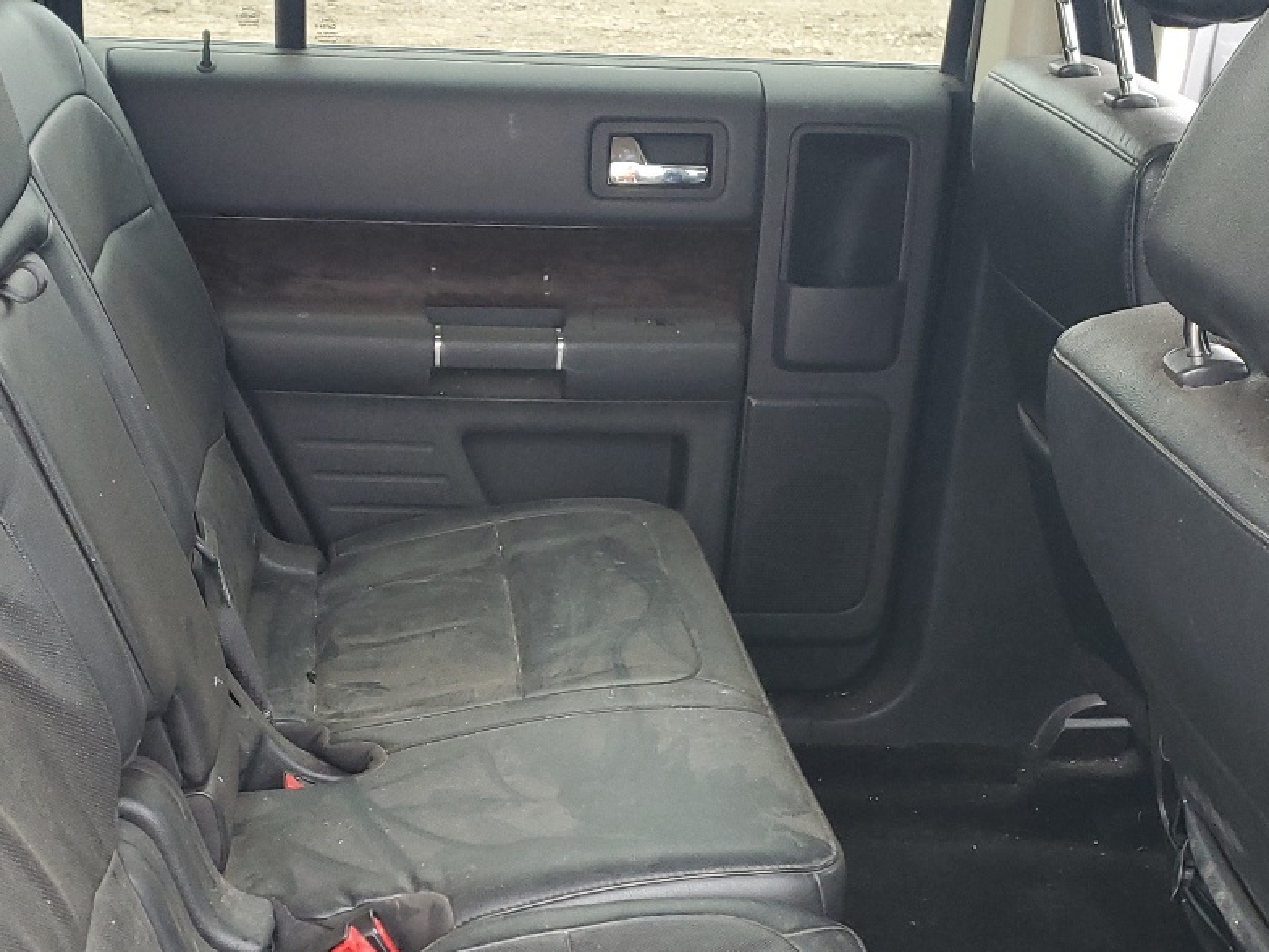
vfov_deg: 27.1
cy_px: 727
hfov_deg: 36.0
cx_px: 501
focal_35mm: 53
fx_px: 1943
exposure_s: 1/60.2
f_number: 1.5
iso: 128
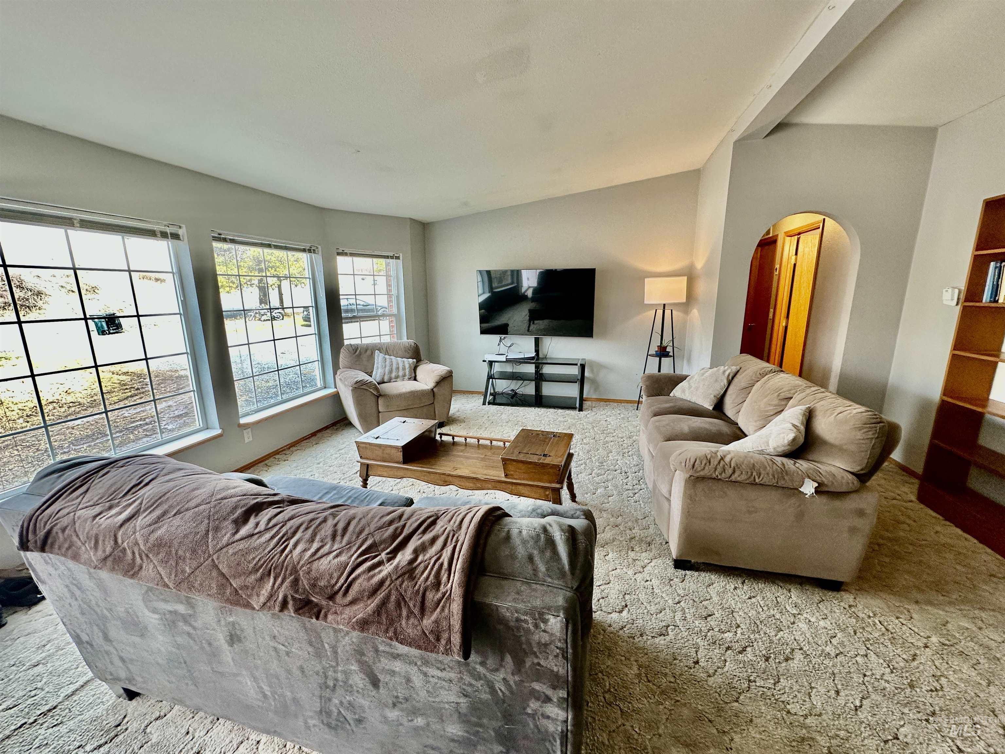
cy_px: 377
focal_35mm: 14
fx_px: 406
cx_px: 502
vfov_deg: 85.7
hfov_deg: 102.1
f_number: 2.2
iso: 160
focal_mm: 2.22
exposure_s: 1/120
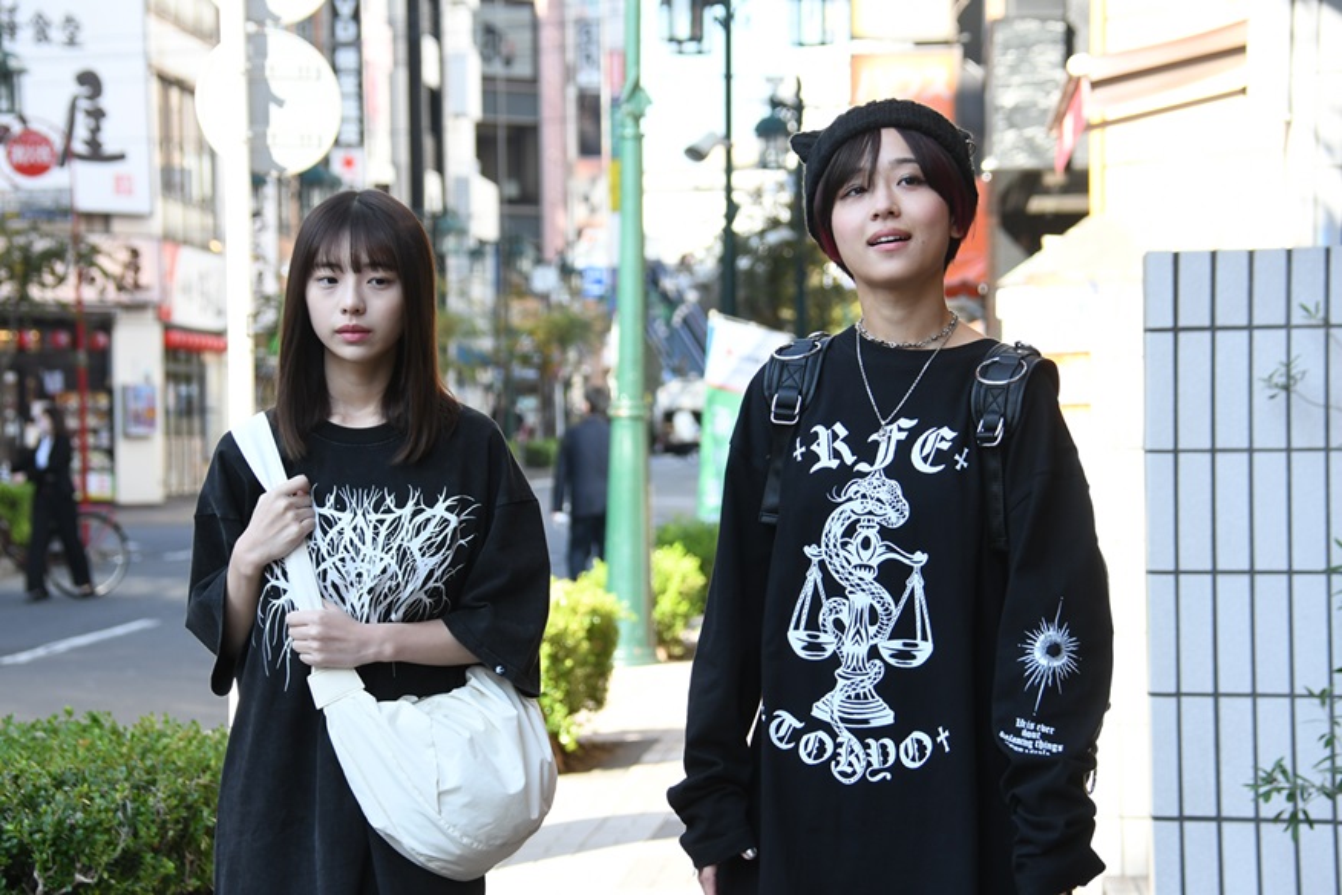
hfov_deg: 16.7
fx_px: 4585
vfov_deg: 11.1
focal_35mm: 123
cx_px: 671
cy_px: 448
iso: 500
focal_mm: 82
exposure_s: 1/320
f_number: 5.6
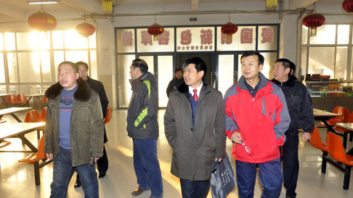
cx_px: 178
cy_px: 108
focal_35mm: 28
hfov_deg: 67.9
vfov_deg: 41.4
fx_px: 262
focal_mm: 26
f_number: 8
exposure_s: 1/60
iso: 1250
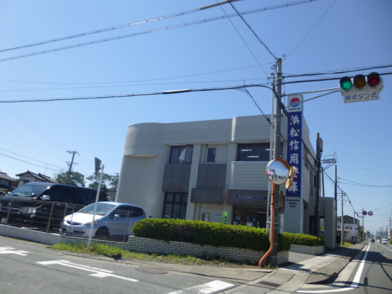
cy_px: 147
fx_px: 283
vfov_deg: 54.9
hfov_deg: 69.4
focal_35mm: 25
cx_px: 196
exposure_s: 1/160
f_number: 9
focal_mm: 4.5
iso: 100
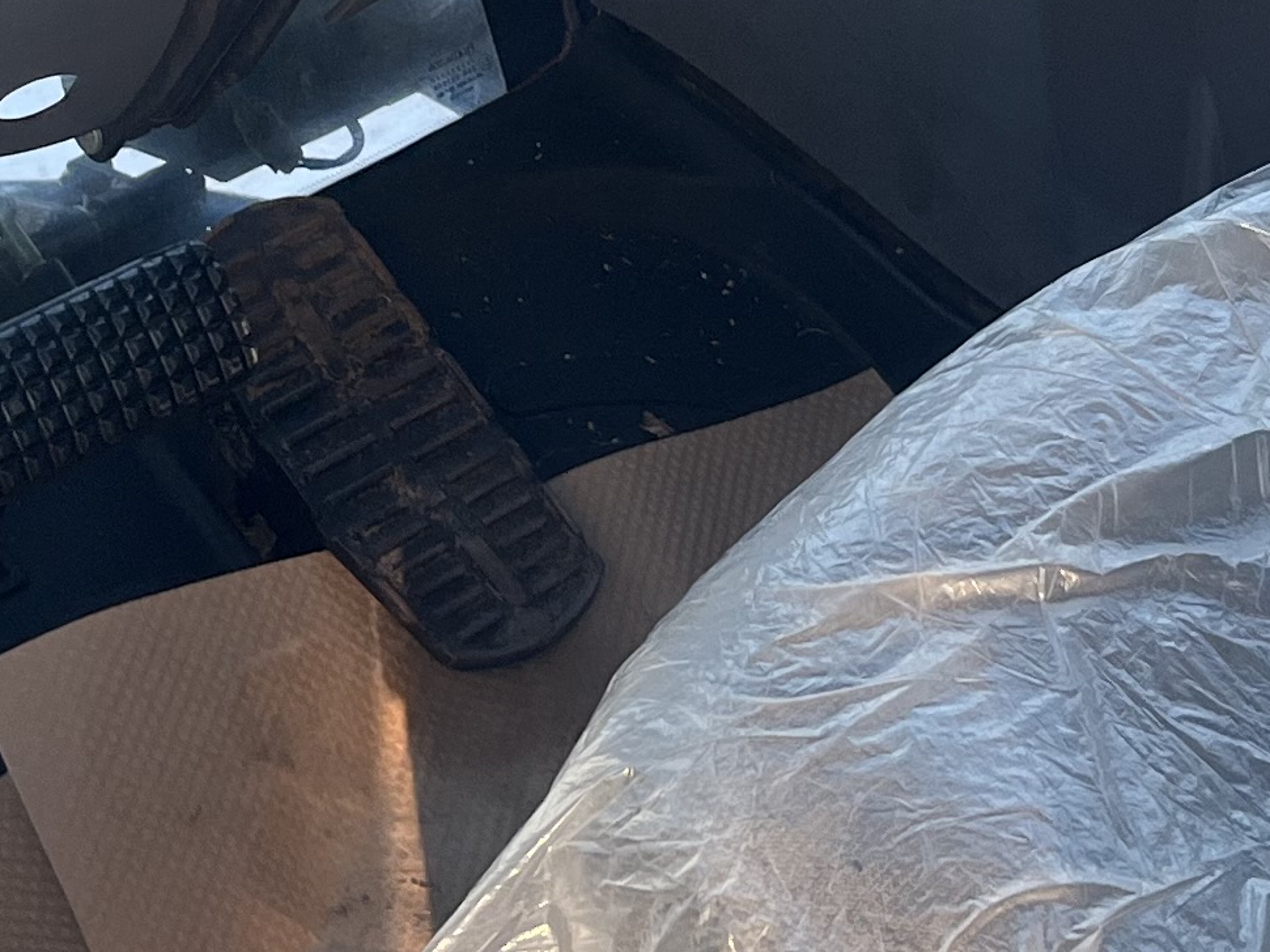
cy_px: -280
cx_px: 891
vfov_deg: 13.2
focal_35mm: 108
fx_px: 3962
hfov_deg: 18.1
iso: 50
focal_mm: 5.1
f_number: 1.6
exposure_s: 1/413
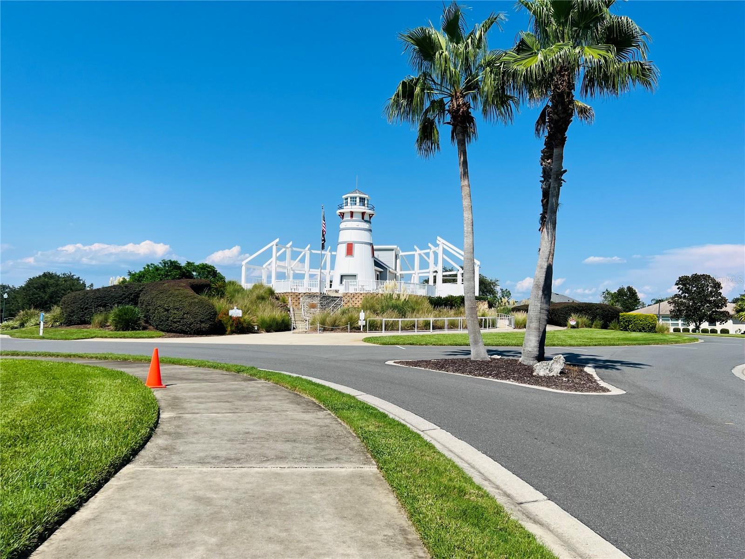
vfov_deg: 53.1
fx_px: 560
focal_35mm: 26
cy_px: 280
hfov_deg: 67.3
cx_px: 372
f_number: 1.5
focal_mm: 5.7
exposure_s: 1/5882
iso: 50
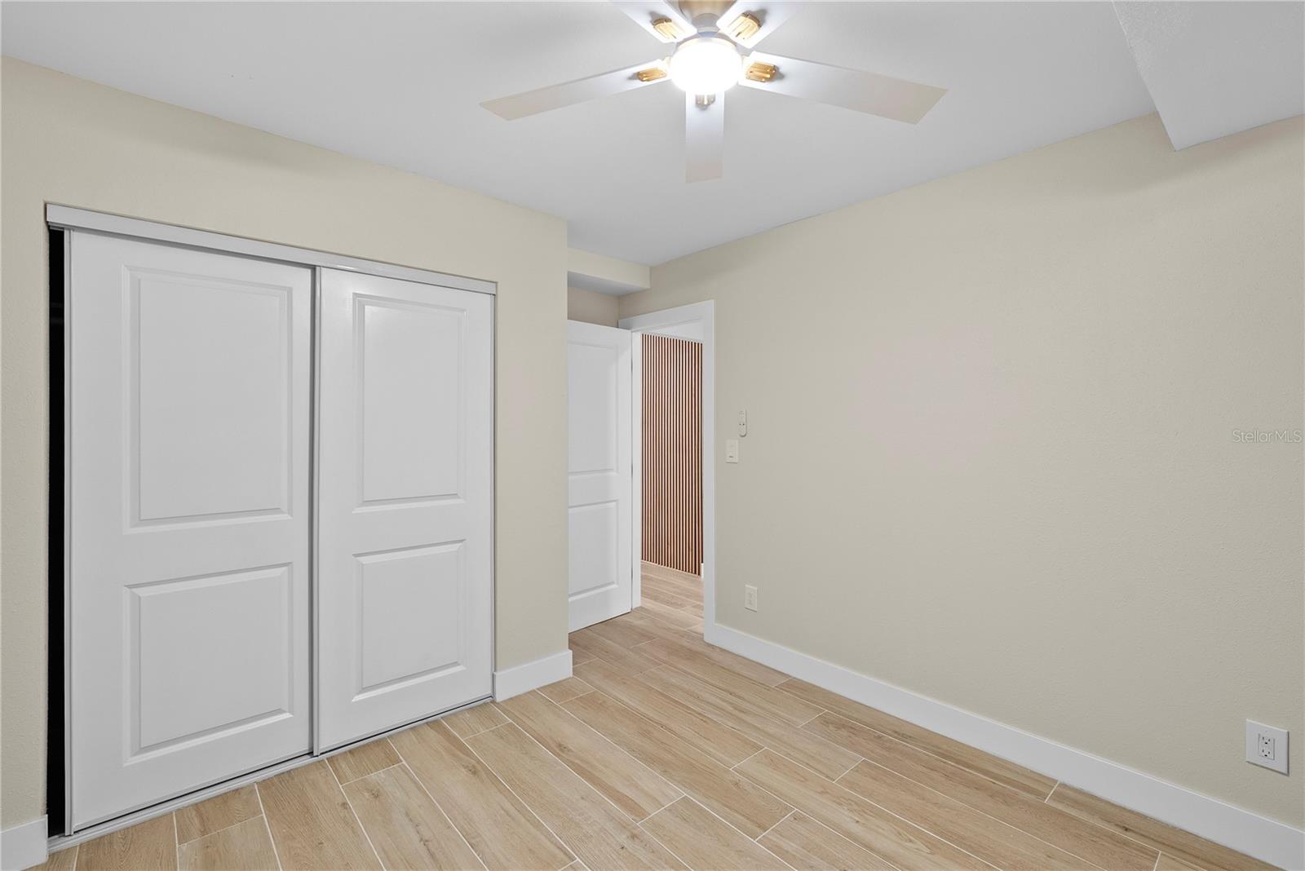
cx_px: 652
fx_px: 580
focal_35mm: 16
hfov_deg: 96.7
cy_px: 436
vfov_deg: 73.8
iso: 640
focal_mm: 16
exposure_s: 1/4
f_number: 8
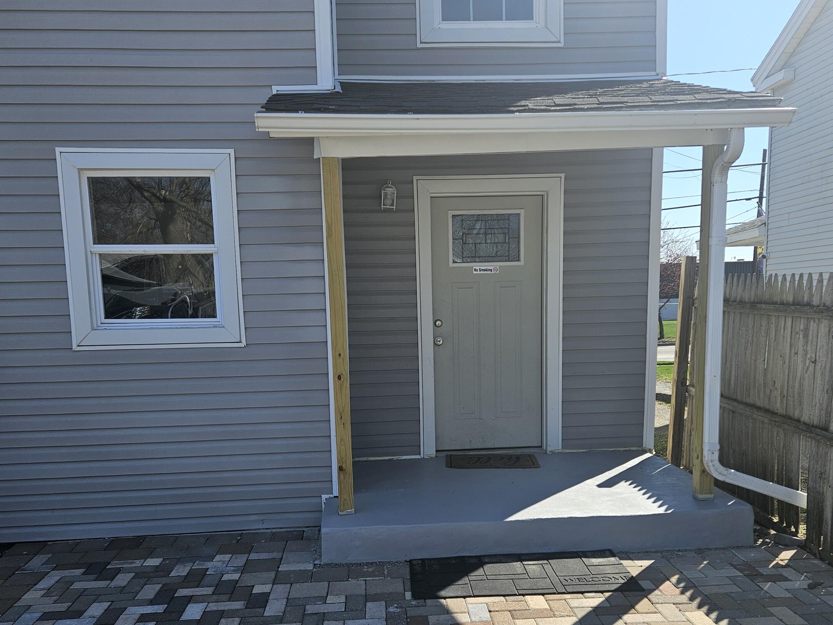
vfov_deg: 43.5
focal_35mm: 32
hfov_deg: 56.8
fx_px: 770
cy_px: 416
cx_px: 424
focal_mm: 5.4
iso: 25
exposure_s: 1/1189
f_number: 1.8
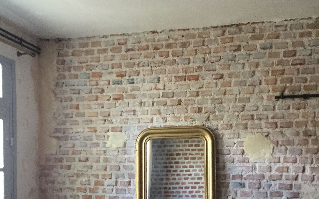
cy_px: 154
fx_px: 383
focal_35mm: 44
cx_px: 159
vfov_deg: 28.7
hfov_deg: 45.3
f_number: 2.4
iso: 200
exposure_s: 1/33
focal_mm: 3.3
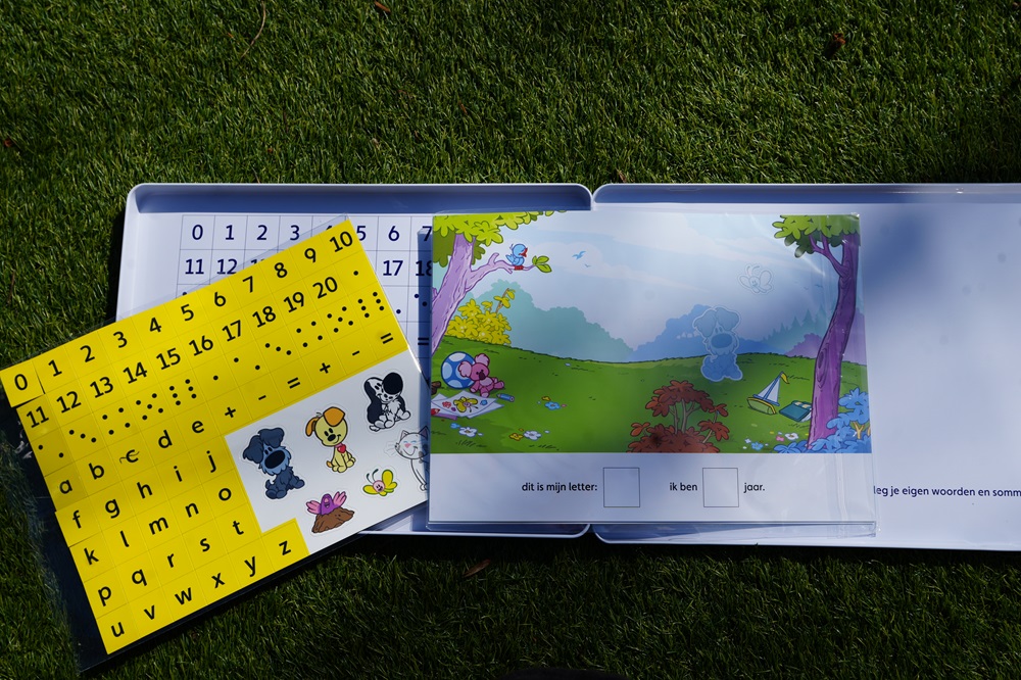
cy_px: 340
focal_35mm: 35
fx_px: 992
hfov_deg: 54.5
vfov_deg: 37.8
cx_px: 510
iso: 100
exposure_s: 1/400
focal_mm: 35
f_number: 8
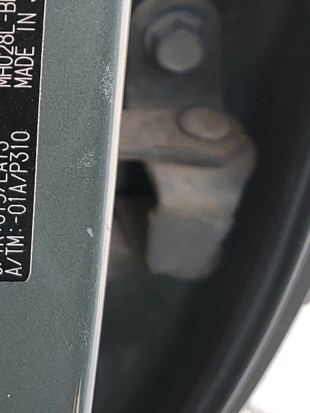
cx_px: -96
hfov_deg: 17.9
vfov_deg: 24.4
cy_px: 18
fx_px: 919
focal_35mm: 77
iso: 54
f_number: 1.5
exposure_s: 1/120
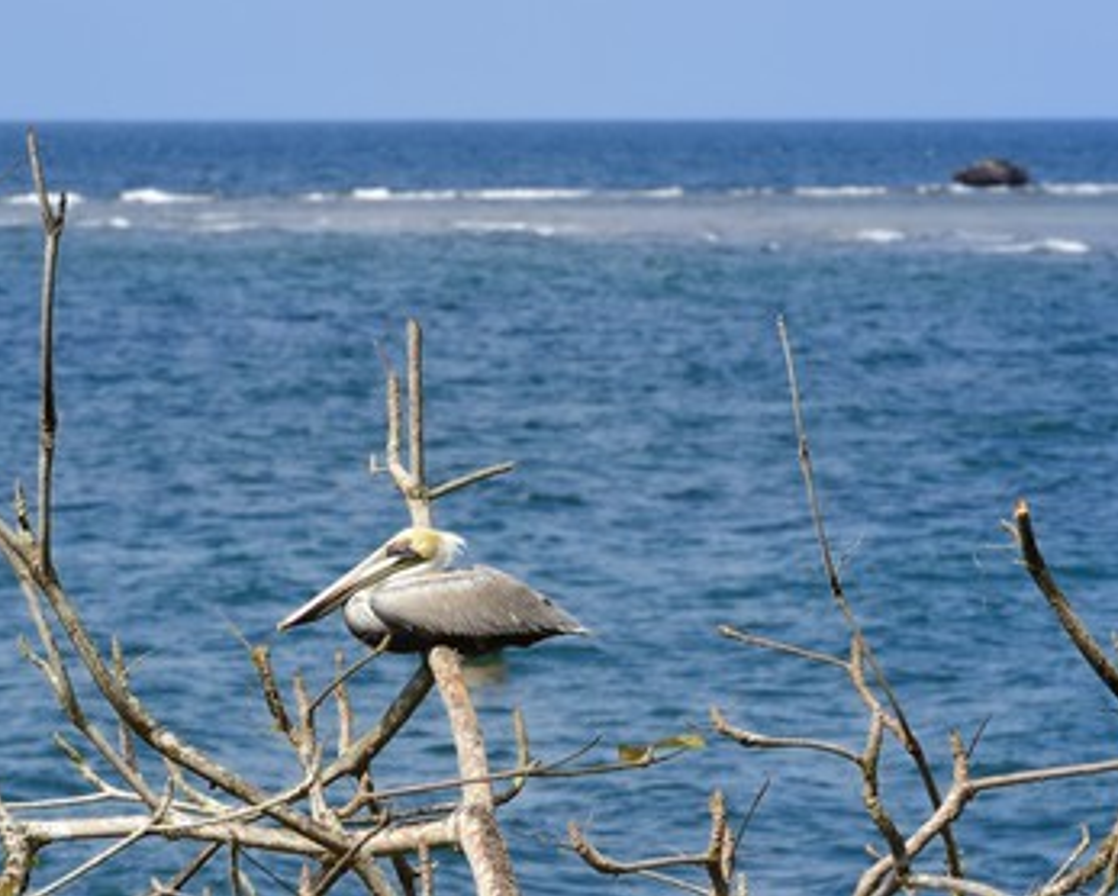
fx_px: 7515
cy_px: 448
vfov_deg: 6.8
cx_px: 535
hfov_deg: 8.5
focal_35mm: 227
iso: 200
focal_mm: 200
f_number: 13
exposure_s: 1/250
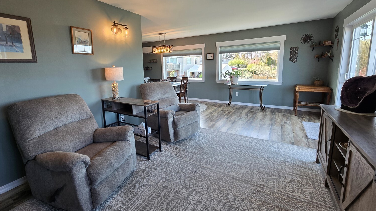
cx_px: 177
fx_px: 150
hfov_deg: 102.9
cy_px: 90
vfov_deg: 70.2
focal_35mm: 15
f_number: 2.2
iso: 50
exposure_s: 1/60
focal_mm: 2.2
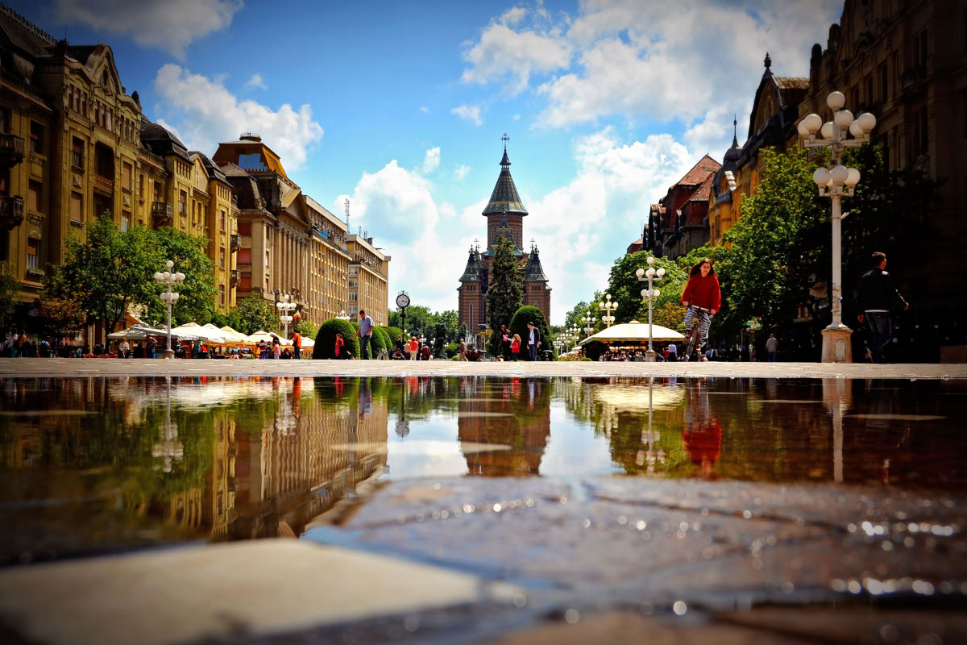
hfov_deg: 49.6
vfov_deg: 34.2
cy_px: 322
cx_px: 484
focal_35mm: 39
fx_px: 1048
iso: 100
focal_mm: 26
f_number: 9
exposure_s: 1/320
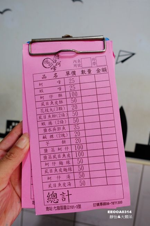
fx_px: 150
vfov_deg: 73.8
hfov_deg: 53.1
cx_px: 75
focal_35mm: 24
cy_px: 113
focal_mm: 8.8
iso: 125
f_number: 2.8
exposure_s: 1/40
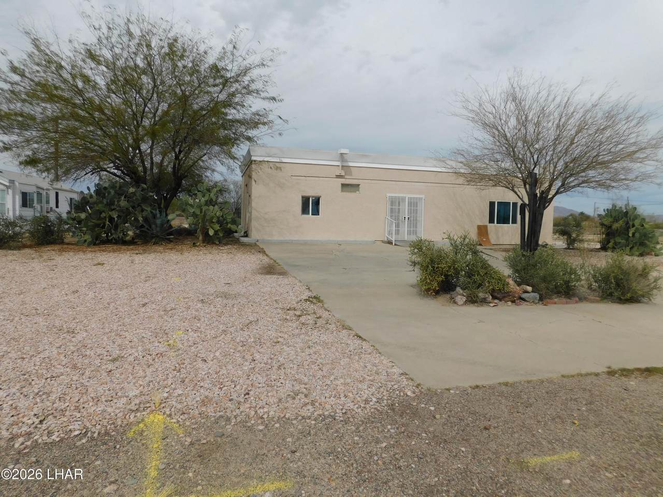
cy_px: 248
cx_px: 332
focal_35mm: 23
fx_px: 441
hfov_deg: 73.9
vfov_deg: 58.9
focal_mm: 4
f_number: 6
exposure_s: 1/800
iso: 125
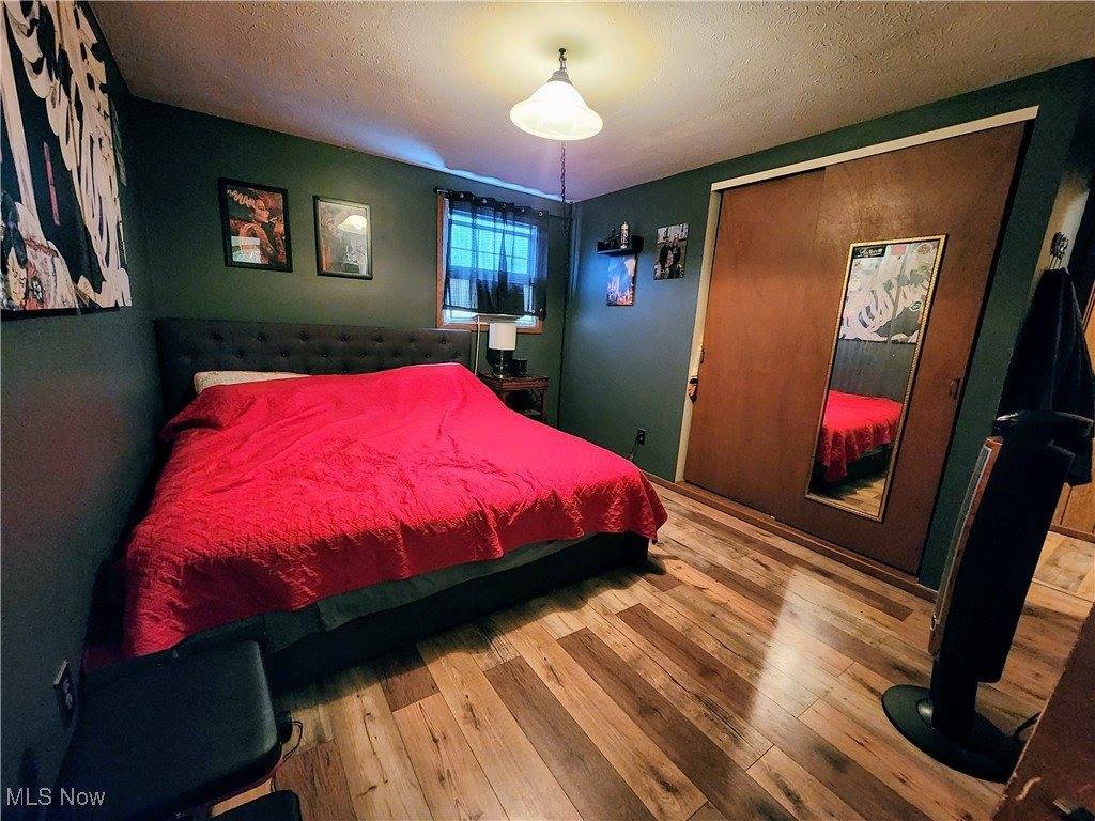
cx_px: 548
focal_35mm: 13
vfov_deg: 89.9
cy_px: 410
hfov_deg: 106.2
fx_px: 411
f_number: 2.2
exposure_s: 1/24
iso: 1000
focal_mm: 2.2
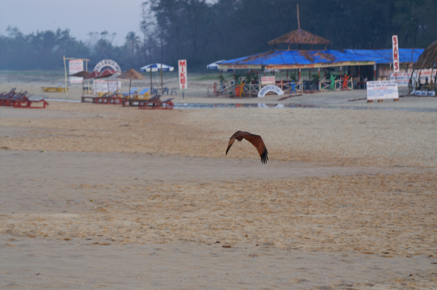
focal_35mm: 150
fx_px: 1819
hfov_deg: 13.7
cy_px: 145
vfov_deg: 9.1
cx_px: 218
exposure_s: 1/125
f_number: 8
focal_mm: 100
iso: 400
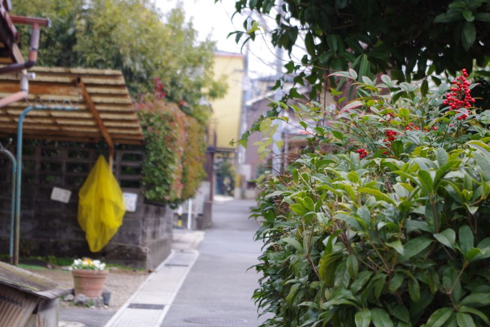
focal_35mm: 93
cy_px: 152
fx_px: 1266
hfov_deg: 21.9
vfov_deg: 14.7
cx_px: 247
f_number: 5.6
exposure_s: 1/100
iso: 200
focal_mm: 55
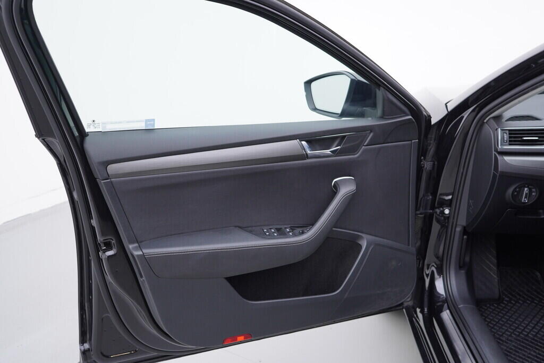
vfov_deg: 36.9
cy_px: 182
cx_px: 272
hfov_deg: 53.1
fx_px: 544
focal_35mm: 36
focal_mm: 24
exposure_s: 1/50
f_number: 3.2
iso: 125
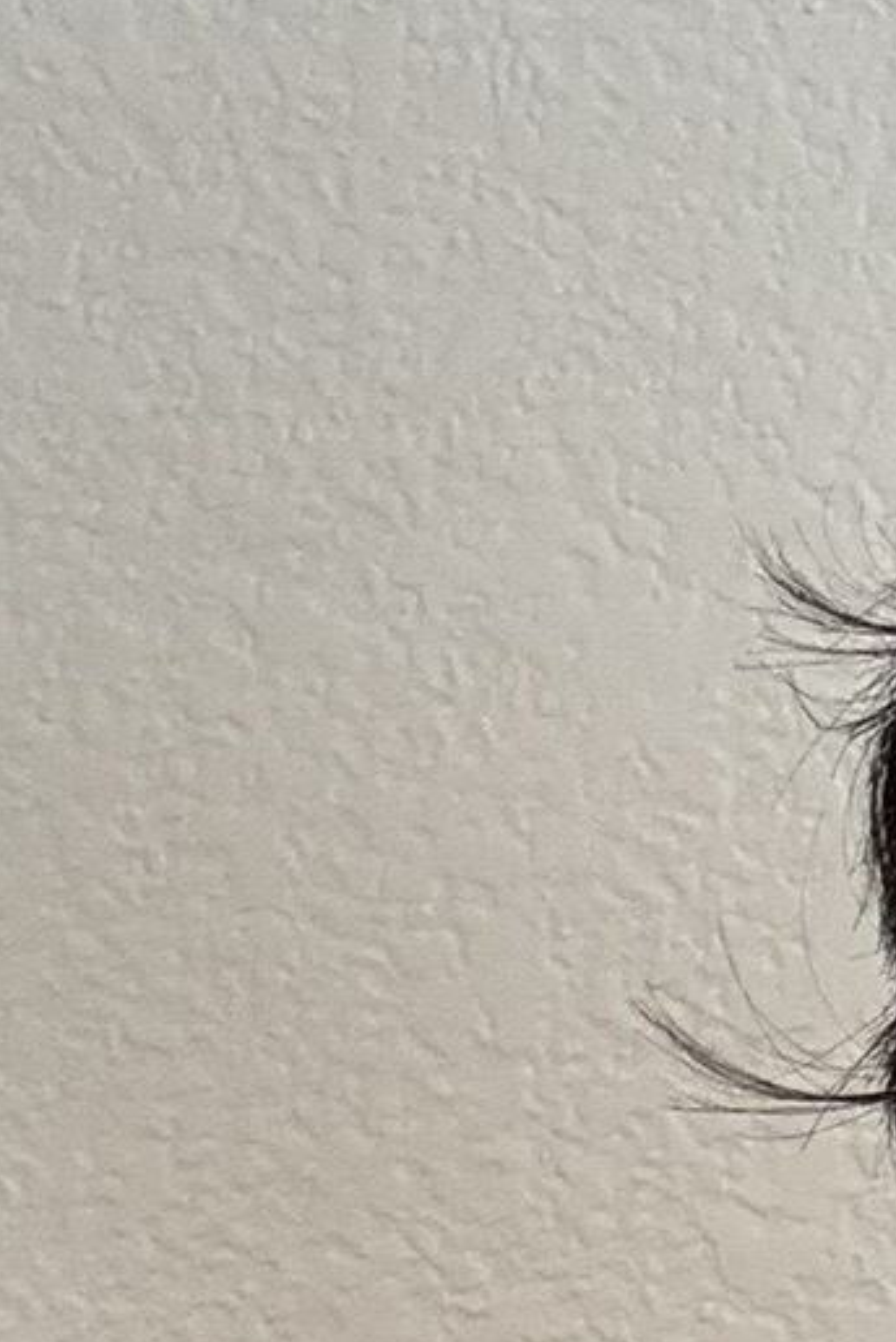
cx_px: 1688
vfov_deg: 15.9
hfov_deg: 10.3
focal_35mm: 124
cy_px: 1626
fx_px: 4623
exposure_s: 1/60
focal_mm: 2.69
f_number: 1.9
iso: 200
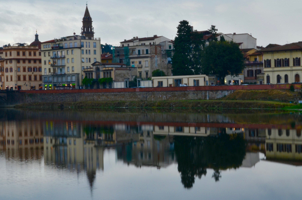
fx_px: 678
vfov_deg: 16.8
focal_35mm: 81
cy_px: 92
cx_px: 167
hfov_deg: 25.1
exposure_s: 1.6
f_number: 29
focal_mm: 46
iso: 100
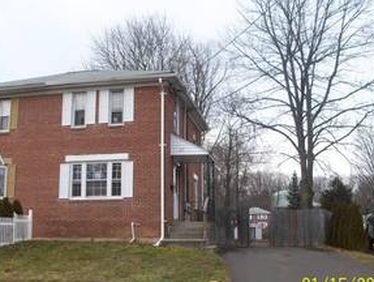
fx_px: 444
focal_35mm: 41
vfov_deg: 35.2
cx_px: 190
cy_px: 157
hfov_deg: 45.7
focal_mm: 5.7
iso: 64
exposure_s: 1/195
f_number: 2.8
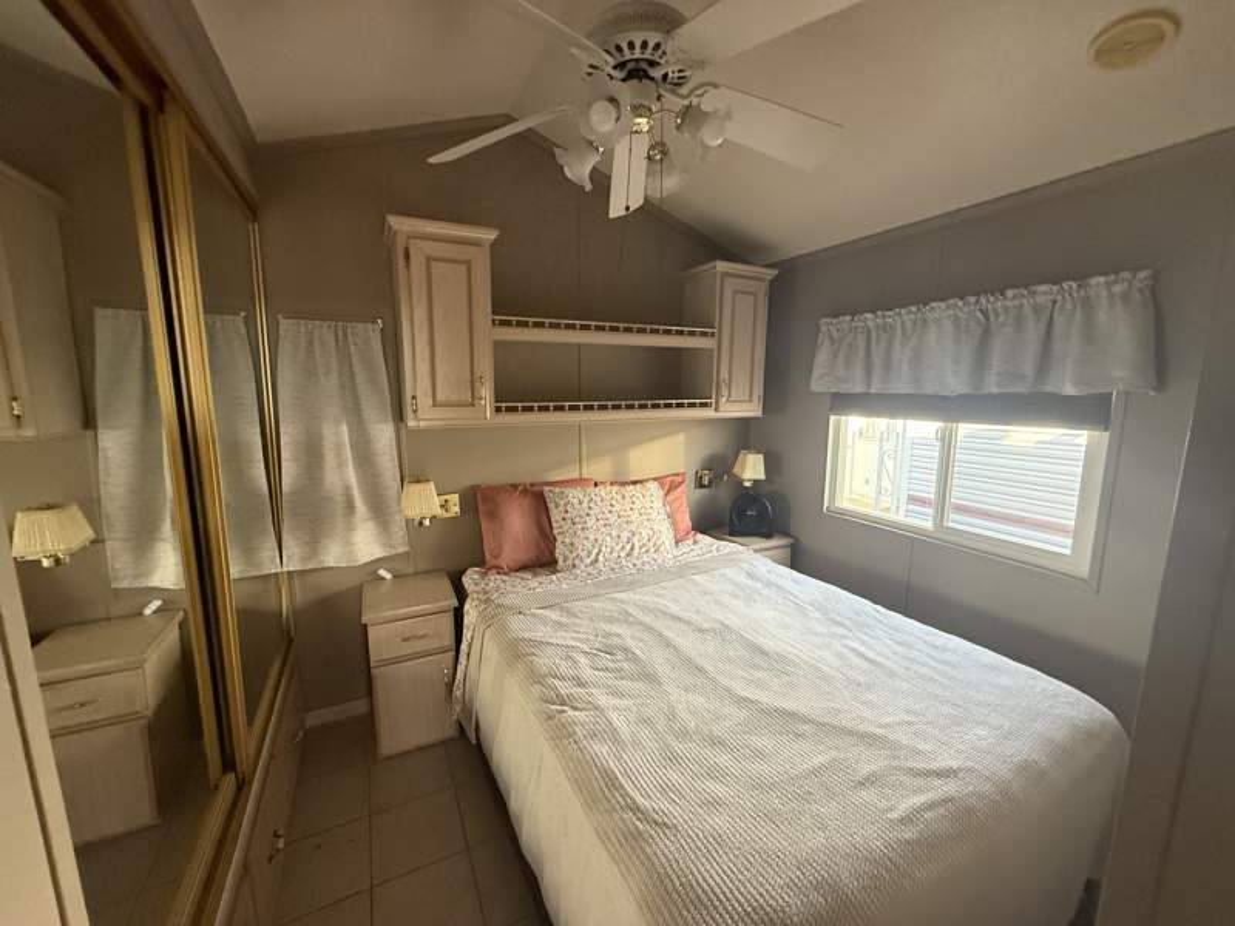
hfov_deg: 102.1
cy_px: 463
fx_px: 499
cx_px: 618
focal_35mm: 14
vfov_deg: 85.7
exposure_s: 1/60
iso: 400
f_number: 2.2
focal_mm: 2.22
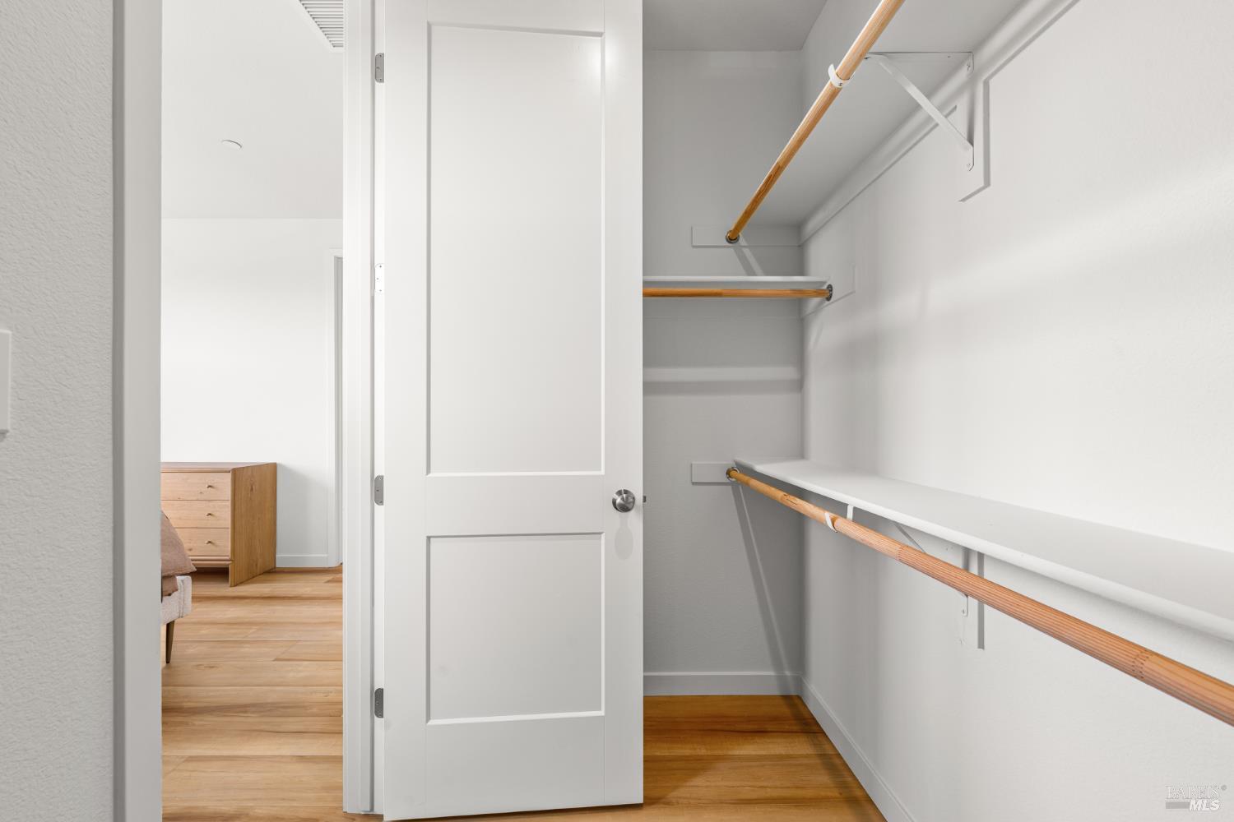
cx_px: 617
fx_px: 480
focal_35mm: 14
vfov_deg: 81.2
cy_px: 411
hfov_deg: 104.3
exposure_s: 1/5
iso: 160
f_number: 9
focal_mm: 14
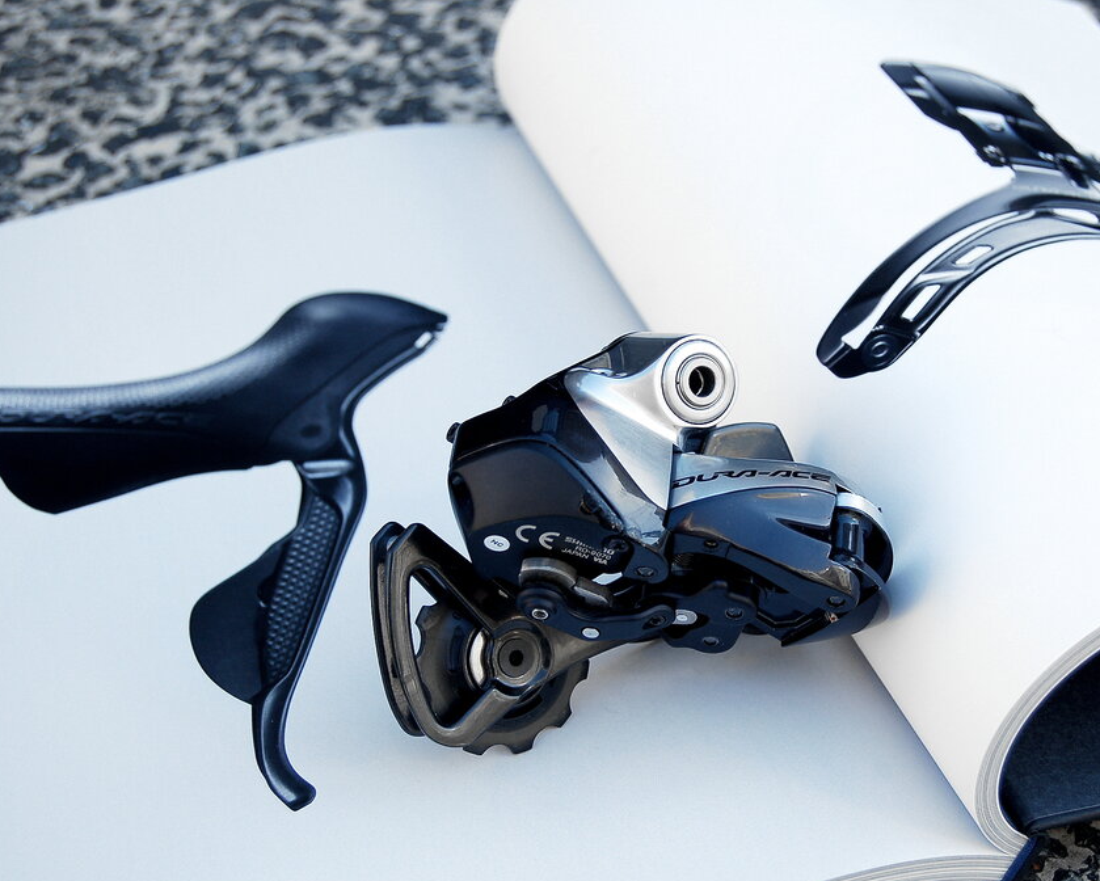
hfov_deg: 26.3
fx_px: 2345
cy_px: 444
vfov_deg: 21.3
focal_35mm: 72
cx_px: 662
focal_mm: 42
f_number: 5.6
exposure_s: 1/125
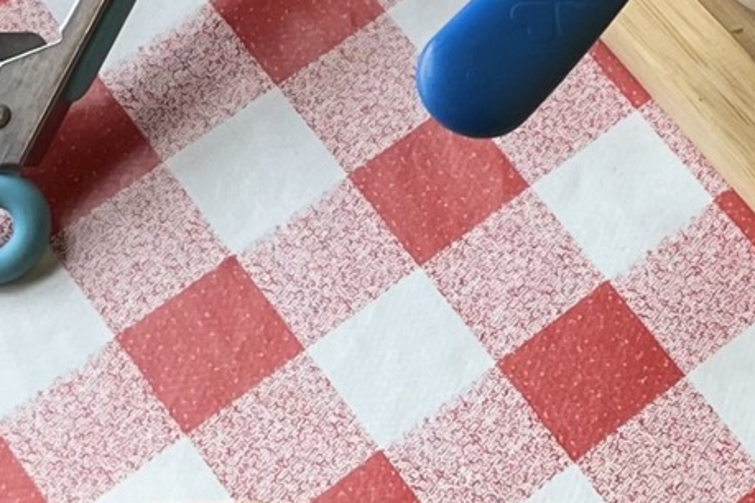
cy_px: -532
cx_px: 1452
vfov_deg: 10.9
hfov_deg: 15.1
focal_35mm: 113
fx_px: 2370
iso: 80
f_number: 1.6
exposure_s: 1/121
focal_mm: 4.2
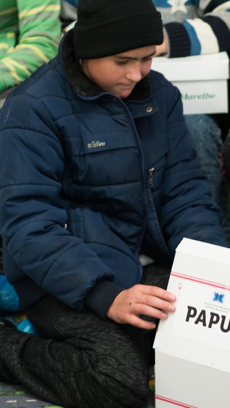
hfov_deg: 6.5
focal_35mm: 186
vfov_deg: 11.6
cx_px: 120
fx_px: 2014
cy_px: 147
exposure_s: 1/100
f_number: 2.2
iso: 800
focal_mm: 85
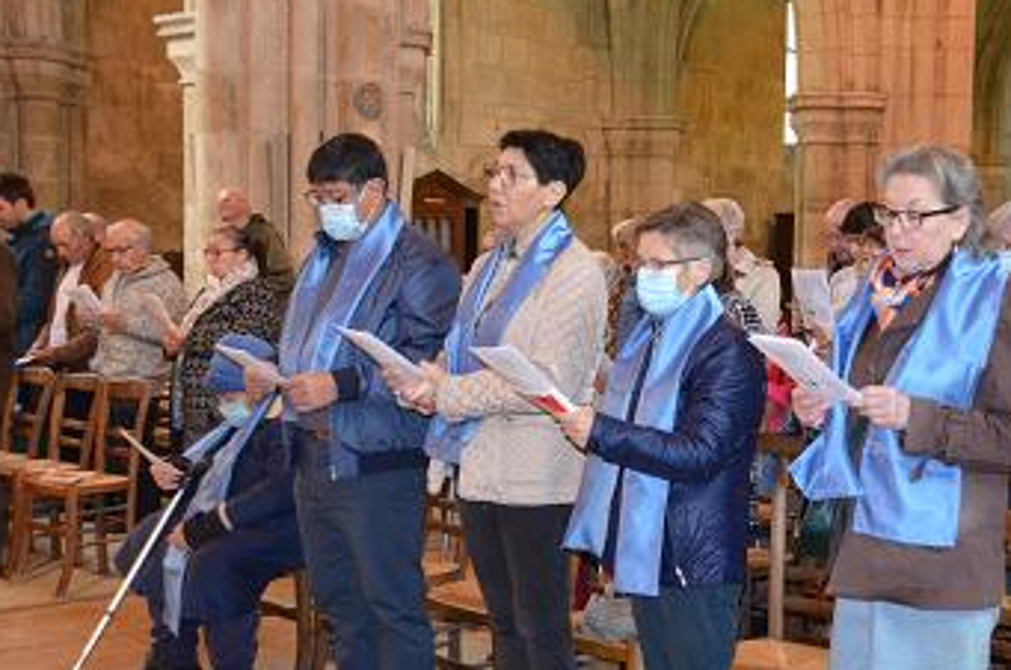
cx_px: 645
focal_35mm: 52
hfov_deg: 38.0
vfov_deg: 25.9
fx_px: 1458
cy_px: 354
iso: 2000
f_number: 3.8
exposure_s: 1/60
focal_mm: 24
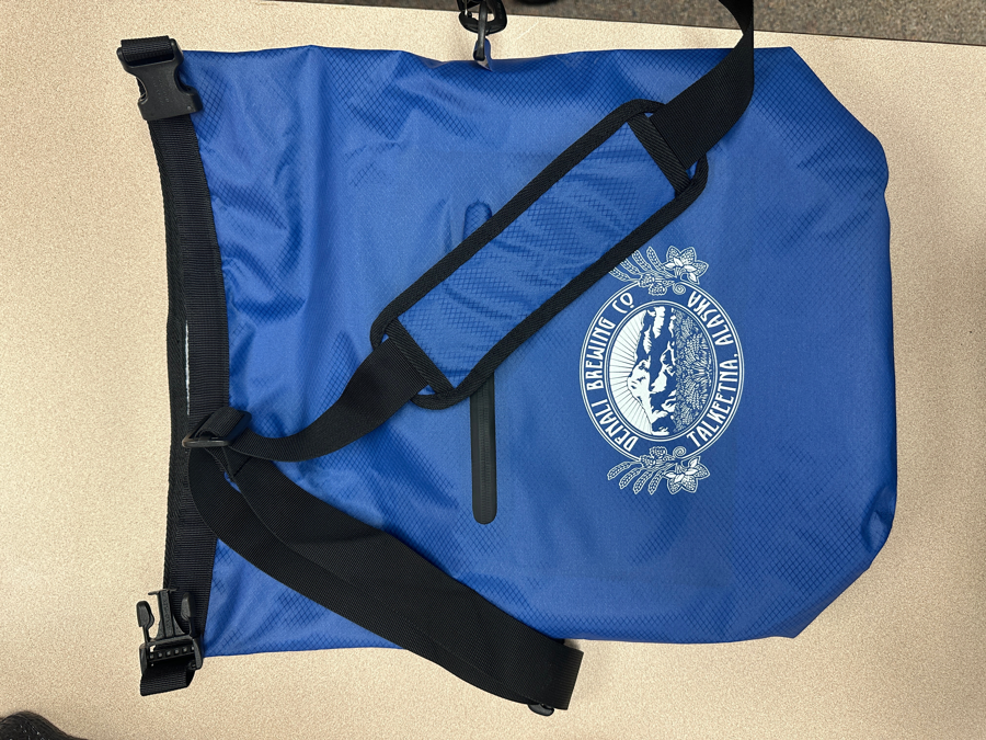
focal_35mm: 24
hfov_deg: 71.6
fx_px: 684
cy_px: 370
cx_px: 493
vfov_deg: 56.8
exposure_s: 1/120
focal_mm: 6.86
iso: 160
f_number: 1.78
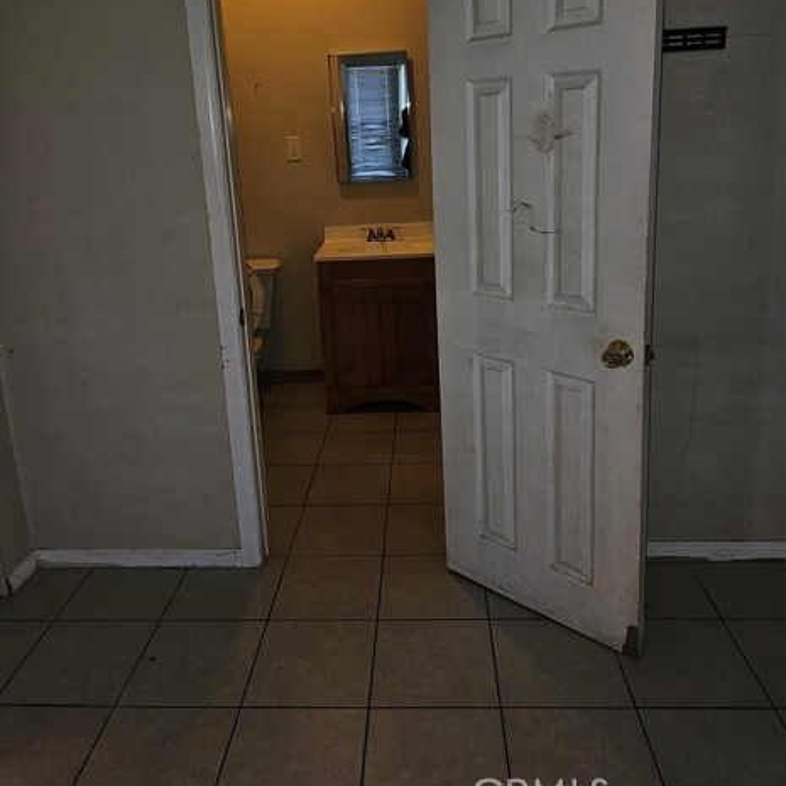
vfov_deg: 56.3
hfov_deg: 57.3
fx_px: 719
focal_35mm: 28
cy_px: 277
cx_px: 392
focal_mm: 6.3
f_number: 1.7
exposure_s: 1/24
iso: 100
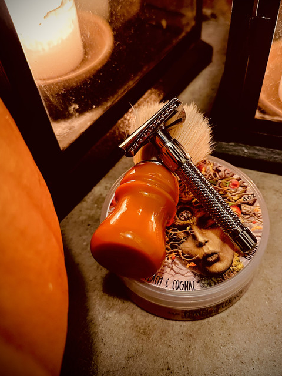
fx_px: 326
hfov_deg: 46.5
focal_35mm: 30
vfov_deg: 59.8
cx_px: 172
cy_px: 169
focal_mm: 6.86
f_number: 1.78
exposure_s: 1/42
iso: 1000
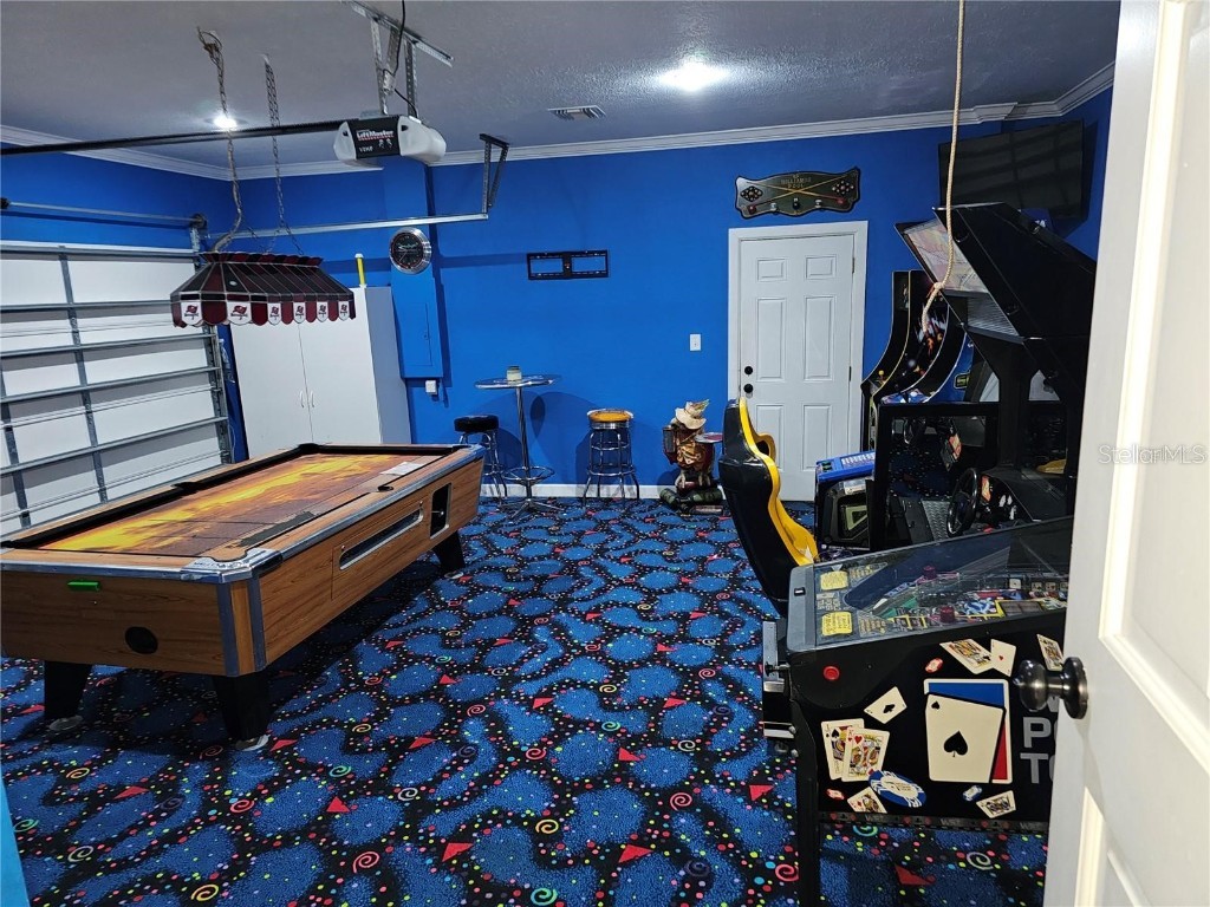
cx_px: 605
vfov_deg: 58.9
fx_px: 804
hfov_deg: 73.9
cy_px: 454
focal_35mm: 23
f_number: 1.7
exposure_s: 1/15
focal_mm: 6.3
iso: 125
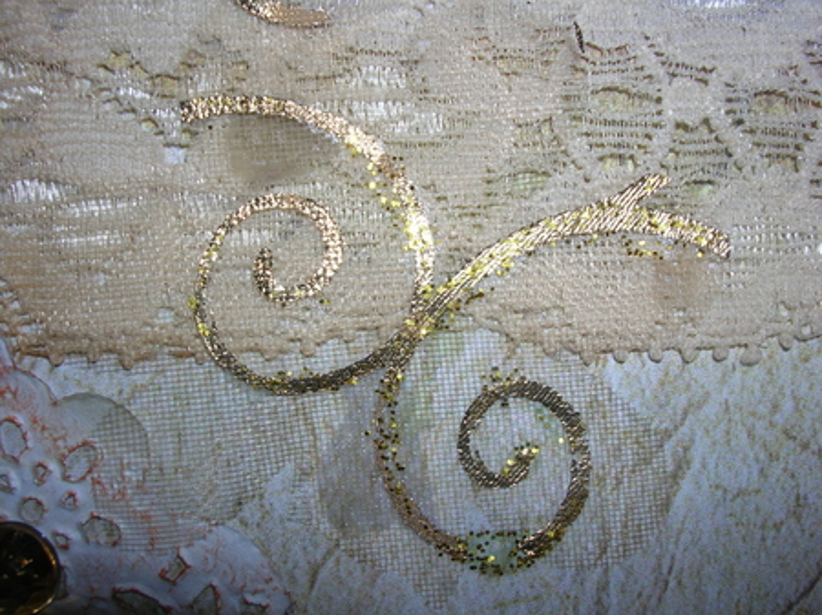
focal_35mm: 35
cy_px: 308
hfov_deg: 52.7
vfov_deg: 40.7
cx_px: 411
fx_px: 831
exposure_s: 1/60.1
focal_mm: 5.8
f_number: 5.6
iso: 50
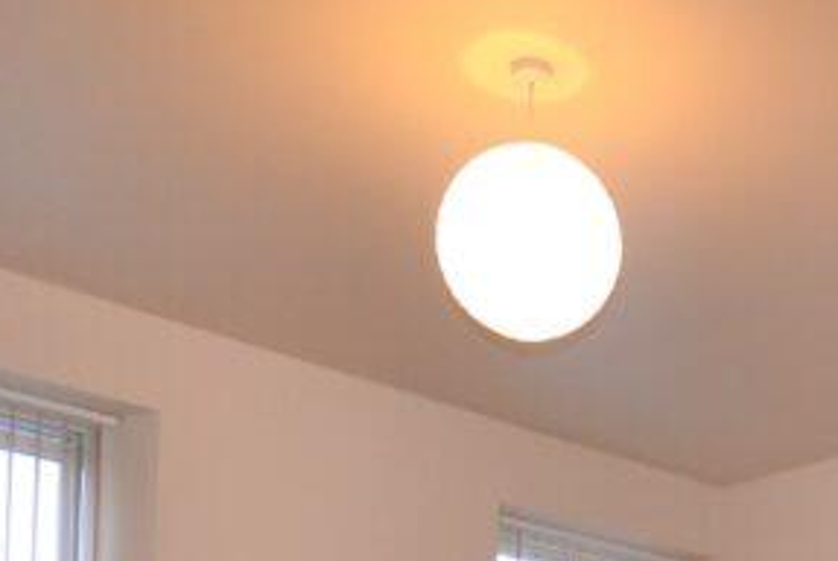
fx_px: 1370
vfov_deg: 19.4
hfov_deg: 32.2
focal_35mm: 59
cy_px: 896
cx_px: 768
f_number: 2.8
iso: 720
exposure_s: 1/60
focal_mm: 11
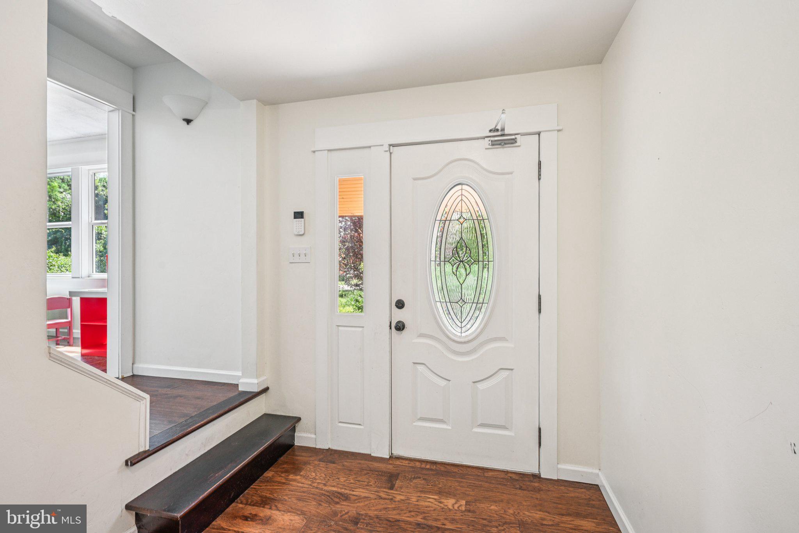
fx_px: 355
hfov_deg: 96.7
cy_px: 266
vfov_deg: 73.7
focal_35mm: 16
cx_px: 400
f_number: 8
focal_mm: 16
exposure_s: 1/40
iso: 800
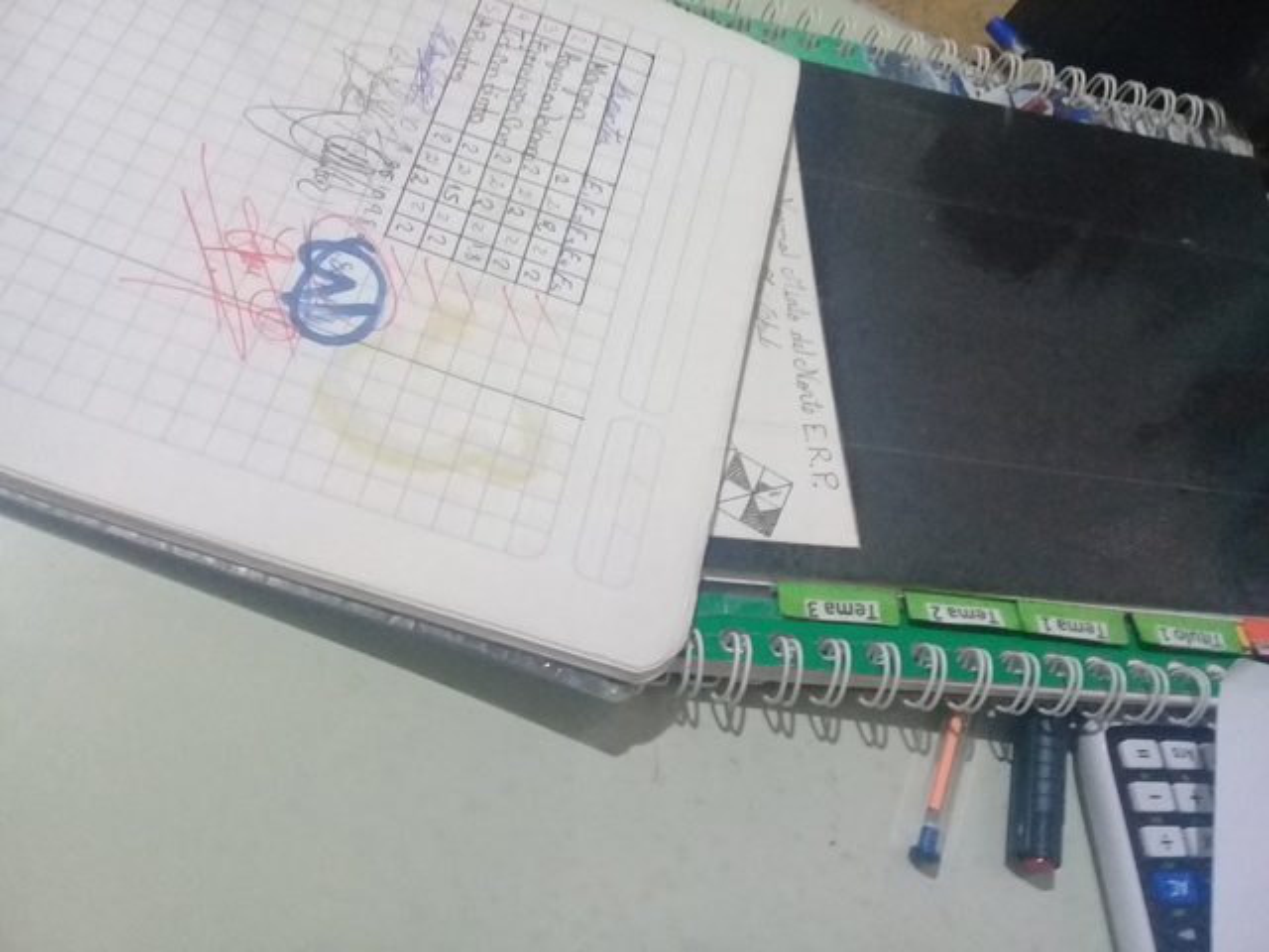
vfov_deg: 45.4
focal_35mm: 31
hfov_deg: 58.4
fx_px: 1136
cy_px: 476
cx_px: 634
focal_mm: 3.3
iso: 400
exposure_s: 1/15
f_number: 2.2
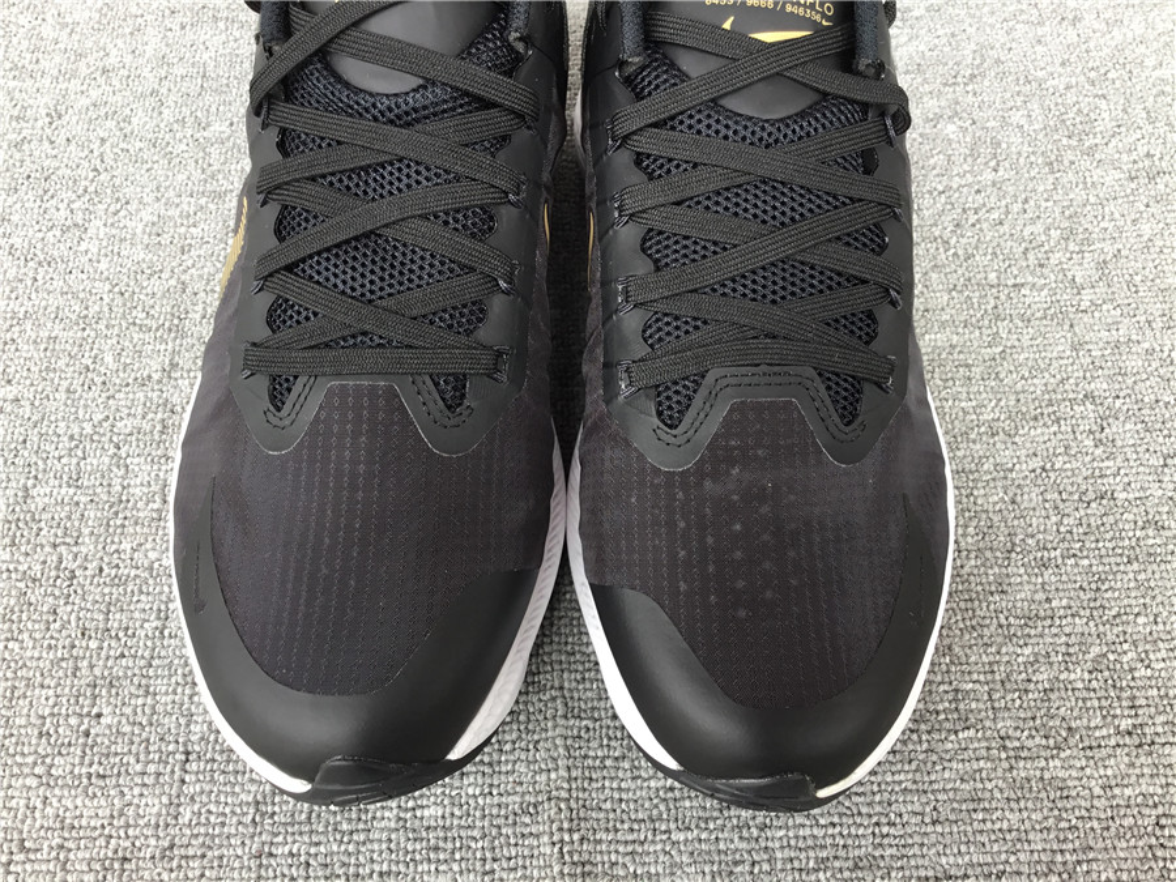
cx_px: 588
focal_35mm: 31
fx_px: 1053
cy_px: 441
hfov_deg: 58.4
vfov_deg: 45.4
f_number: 2.4
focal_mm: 3.3
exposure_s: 1/50
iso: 32
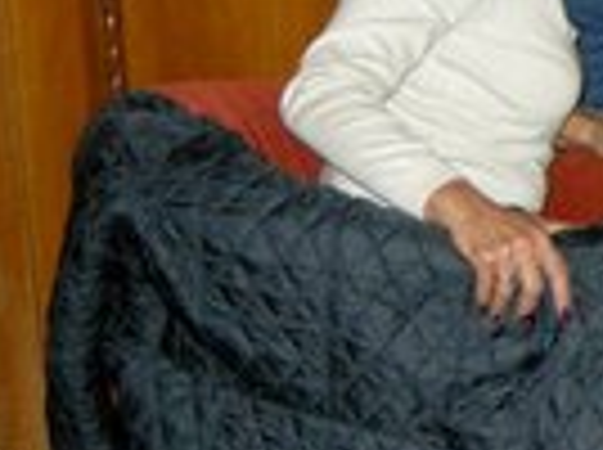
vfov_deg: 9.4
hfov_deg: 11.4
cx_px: 1197
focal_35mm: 157
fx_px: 2730
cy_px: 22
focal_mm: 7.5
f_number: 2.7
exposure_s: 1/60
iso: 225
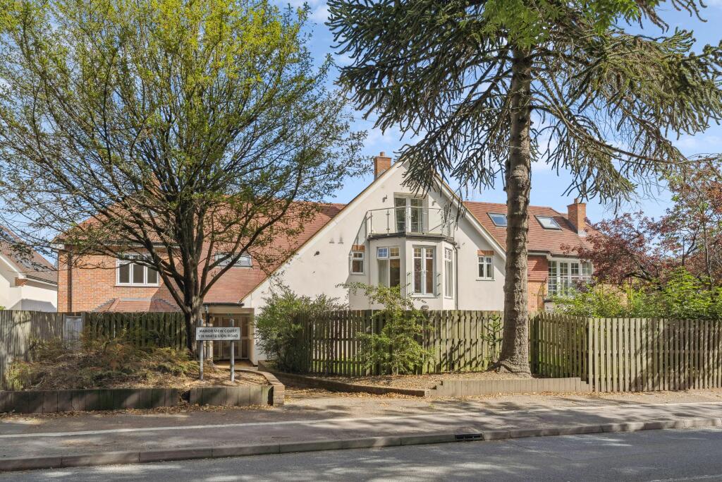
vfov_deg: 53.1
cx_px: 361
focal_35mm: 24
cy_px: 241
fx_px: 481
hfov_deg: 73.7
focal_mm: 24
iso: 125
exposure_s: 1/250
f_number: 9
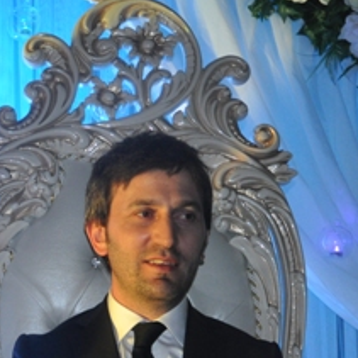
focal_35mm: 85
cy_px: 318
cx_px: -17
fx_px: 995
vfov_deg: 20.0
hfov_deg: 19.7
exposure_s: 1/60
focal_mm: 22
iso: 800
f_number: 3.5
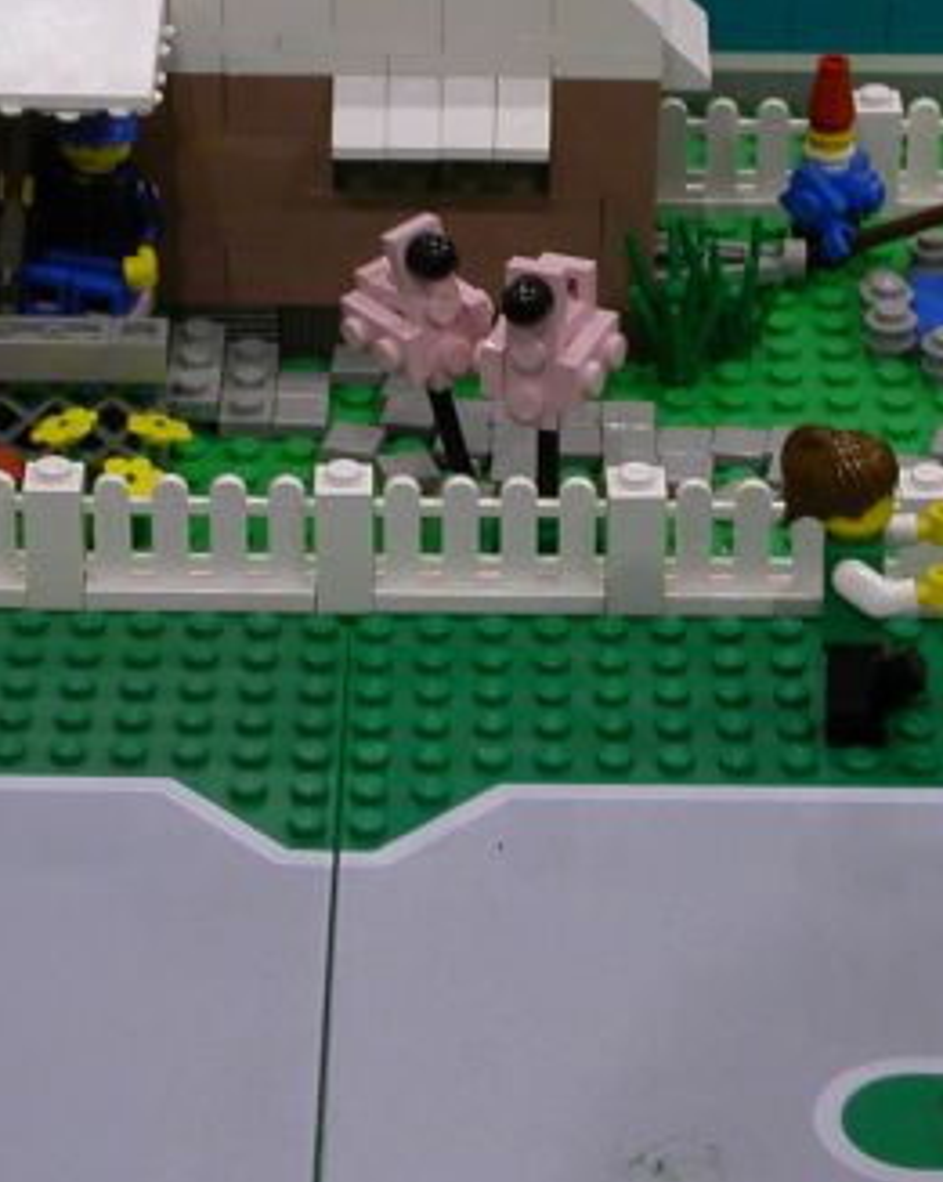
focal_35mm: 138
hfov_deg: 11.2
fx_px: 4821
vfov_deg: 13.9
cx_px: 383
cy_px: 376
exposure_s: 1/26.3
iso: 100
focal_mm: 11.8
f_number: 4
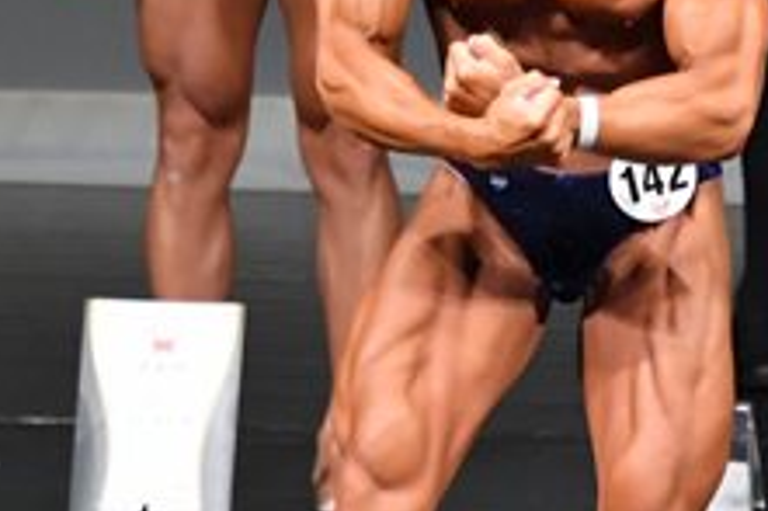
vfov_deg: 1.1
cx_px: 568
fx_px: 25815
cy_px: 191
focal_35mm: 1211
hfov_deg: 1.7
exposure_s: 1/400
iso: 5000
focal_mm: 230
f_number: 5.6
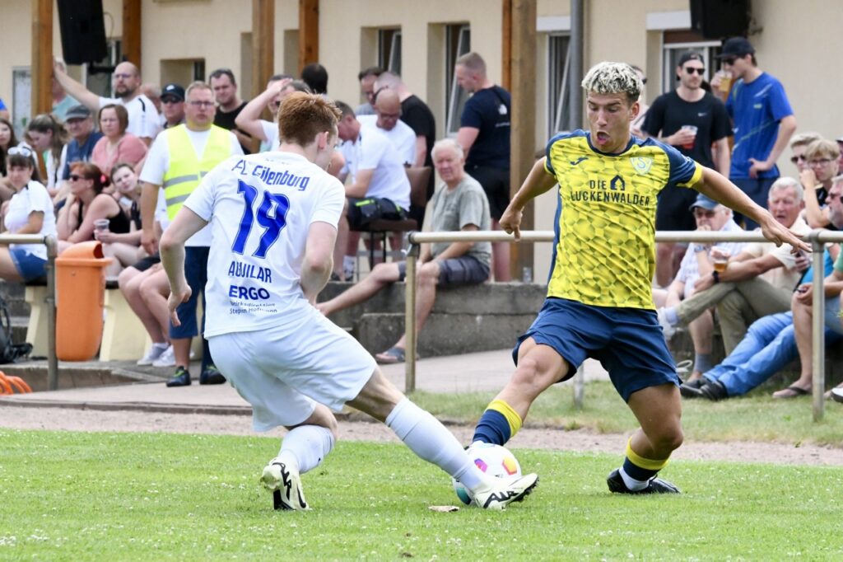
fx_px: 6320
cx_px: 422
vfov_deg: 5.1
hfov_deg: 7.6
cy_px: 281
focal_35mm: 270
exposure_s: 1/1600
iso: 5000
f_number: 13
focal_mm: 270
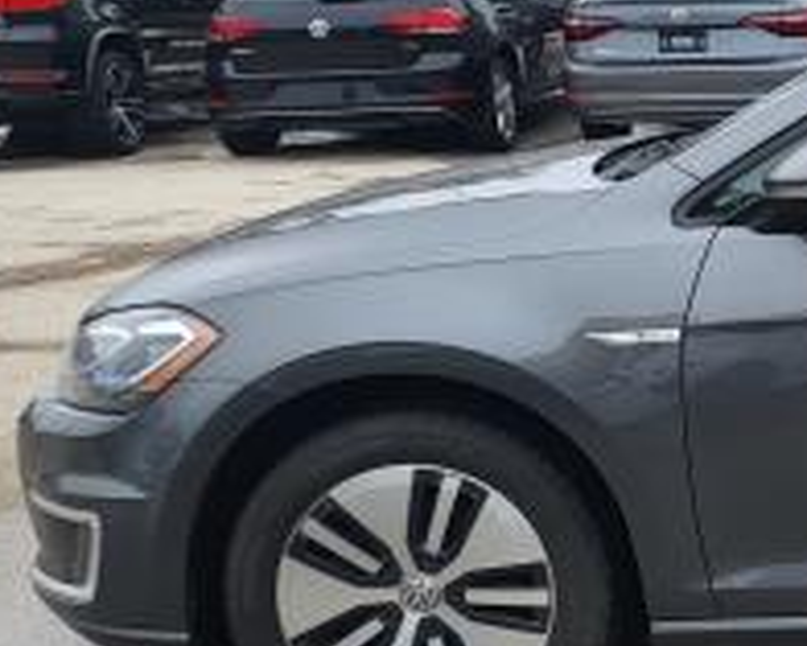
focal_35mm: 83
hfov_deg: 20.0
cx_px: 1198
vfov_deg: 18.5
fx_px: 1983
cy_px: 239
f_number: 1.8
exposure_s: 1/598
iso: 40
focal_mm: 5.4
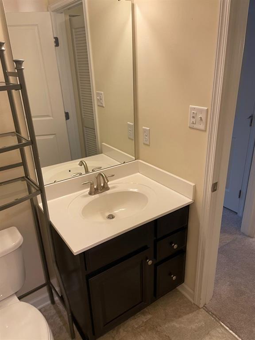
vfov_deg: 67.3
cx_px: 128
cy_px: 170
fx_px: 255
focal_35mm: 26
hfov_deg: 53.1
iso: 200
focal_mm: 4.2
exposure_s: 1/60
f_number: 1.6
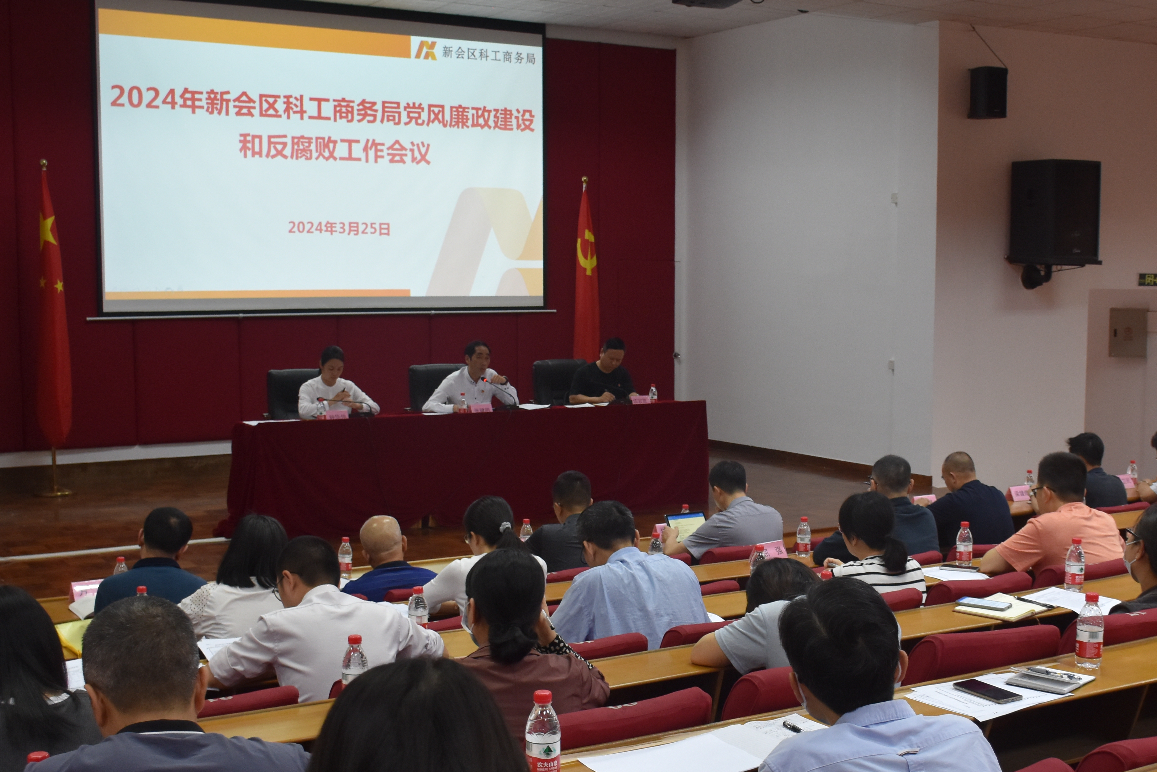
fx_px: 1543
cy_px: 440
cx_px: 696
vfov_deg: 28.0
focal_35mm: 48
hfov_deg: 40.9
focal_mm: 20
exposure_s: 1/60
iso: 800
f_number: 4
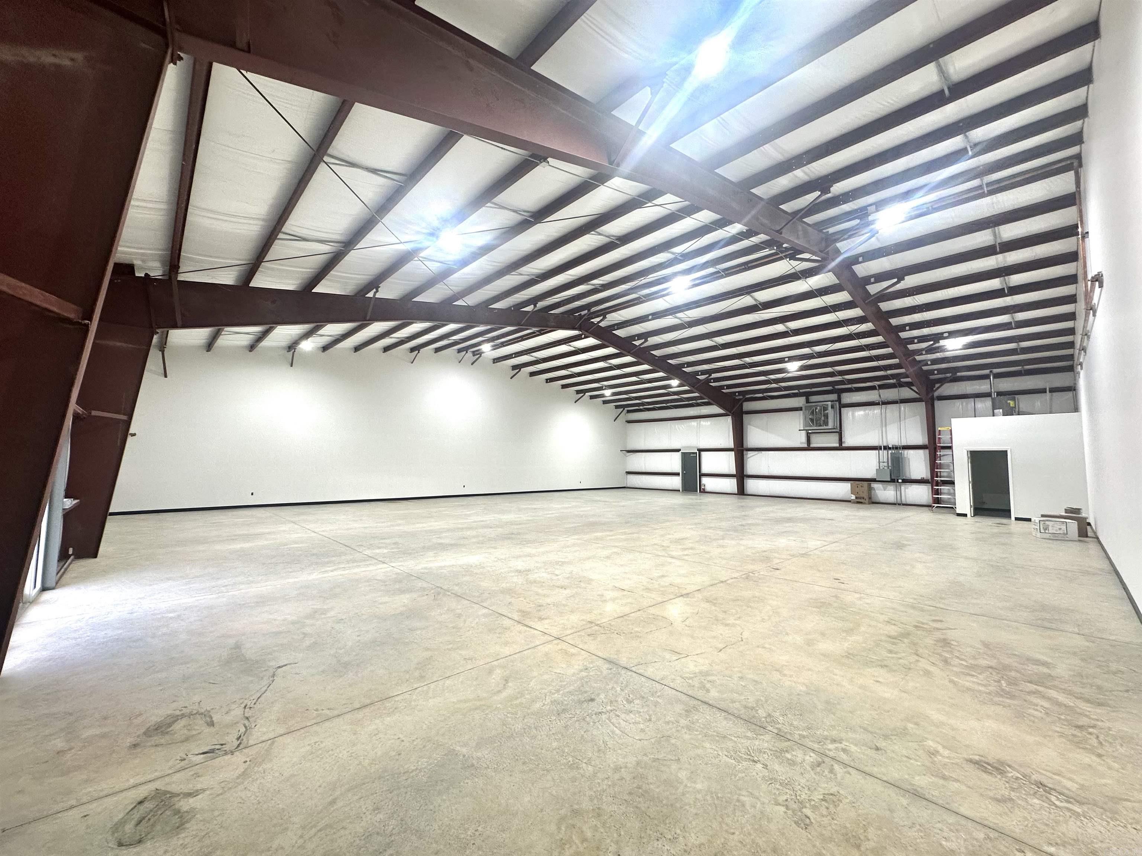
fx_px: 462
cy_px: 428
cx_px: 571
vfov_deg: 85.7
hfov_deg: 102.1
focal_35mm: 14
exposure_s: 1/120
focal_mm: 2.22
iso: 125
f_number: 2.2
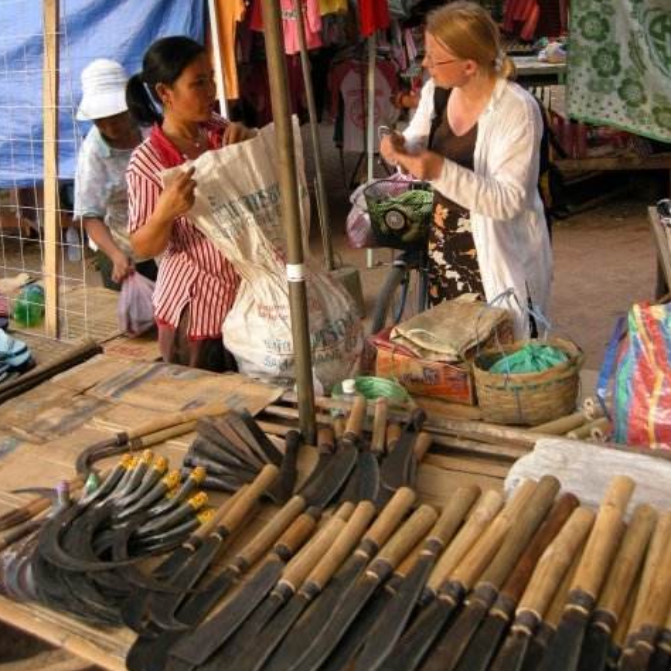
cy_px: 249
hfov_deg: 39.2
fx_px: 943
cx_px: 333
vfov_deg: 38.9
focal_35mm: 43
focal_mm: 7.5
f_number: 2.7
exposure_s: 1/63.1
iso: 64
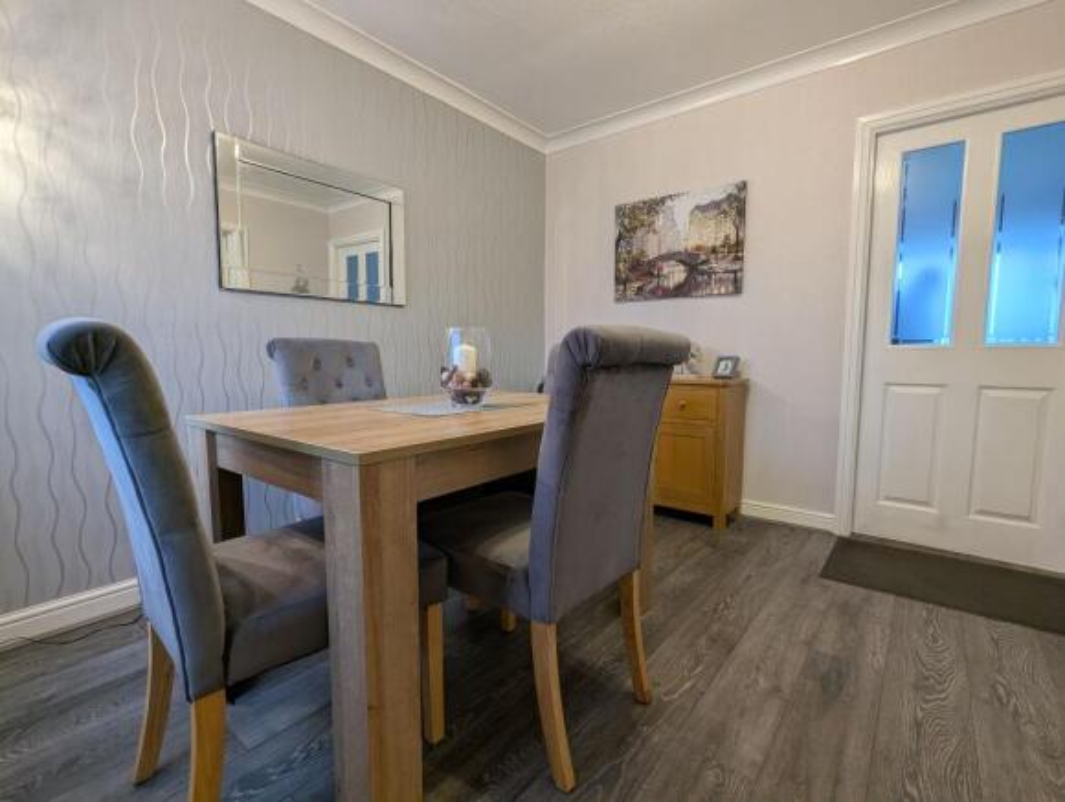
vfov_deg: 78.3
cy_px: 401
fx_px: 493
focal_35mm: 16
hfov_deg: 94.4
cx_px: 532
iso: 109
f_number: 2.2
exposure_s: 1/25
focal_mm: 2.35
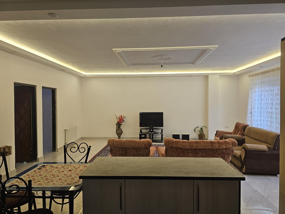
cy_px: 107
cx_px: 142
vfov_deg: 58.9
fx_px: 189
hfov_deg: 73.9
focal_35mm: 23
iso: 250
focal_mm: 6.3
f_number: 1.7
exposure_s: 1/100
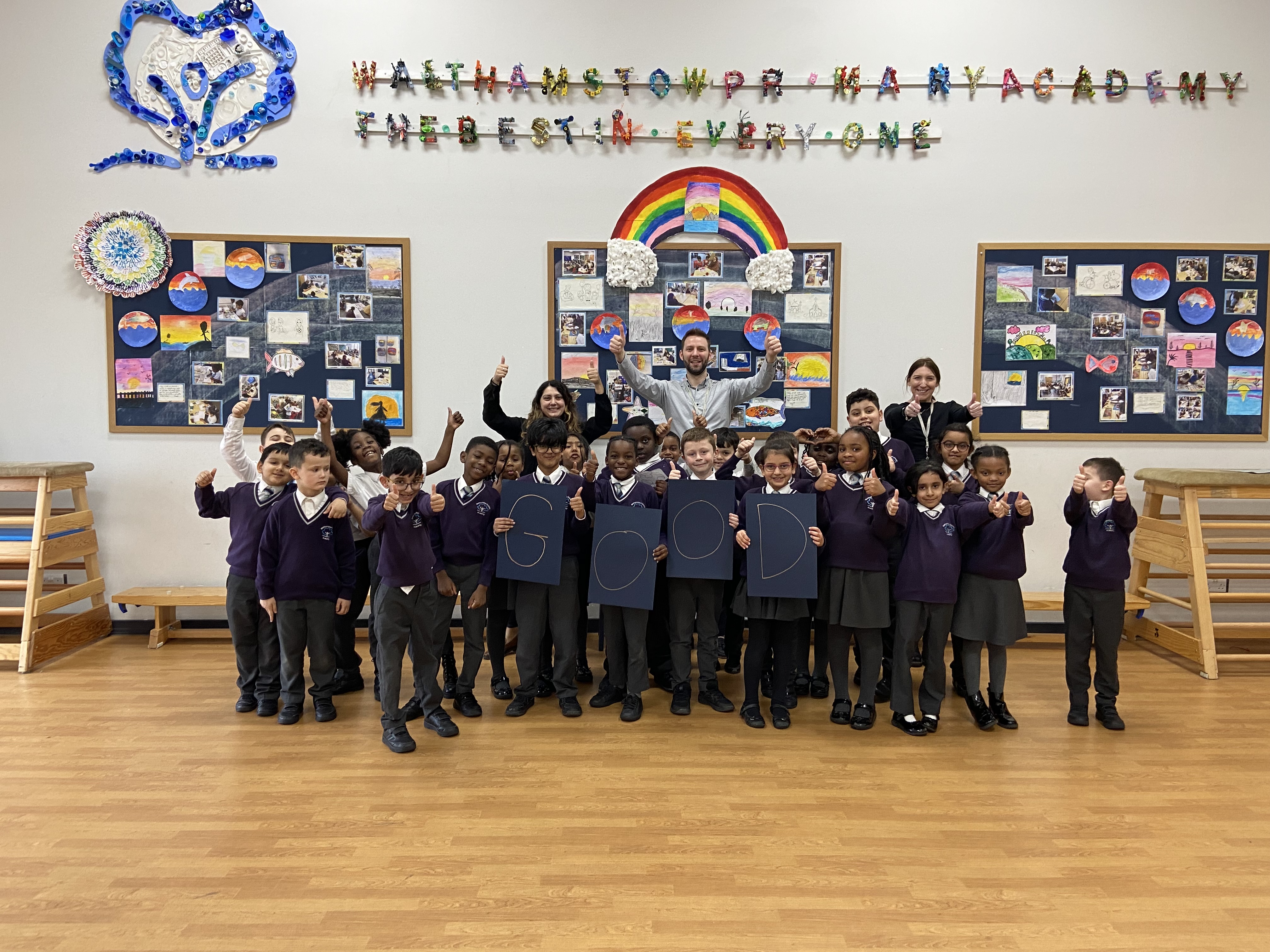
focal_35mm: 26
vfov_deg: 53.1
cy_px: 476
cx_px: 635
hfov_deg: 67.3
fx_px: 954
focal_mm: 4.25
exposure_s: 1/50
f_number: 1.8
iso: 100
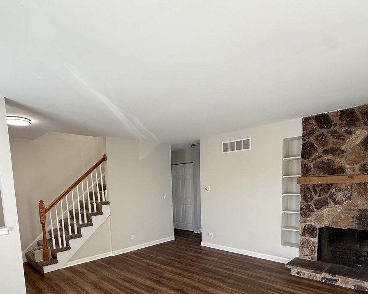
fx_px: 240
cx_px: 177
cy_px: 210
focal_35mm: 22
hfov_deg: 75.0
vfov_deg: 60.7
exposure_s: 1/99
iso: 80
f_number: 2.2
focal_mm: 2.22
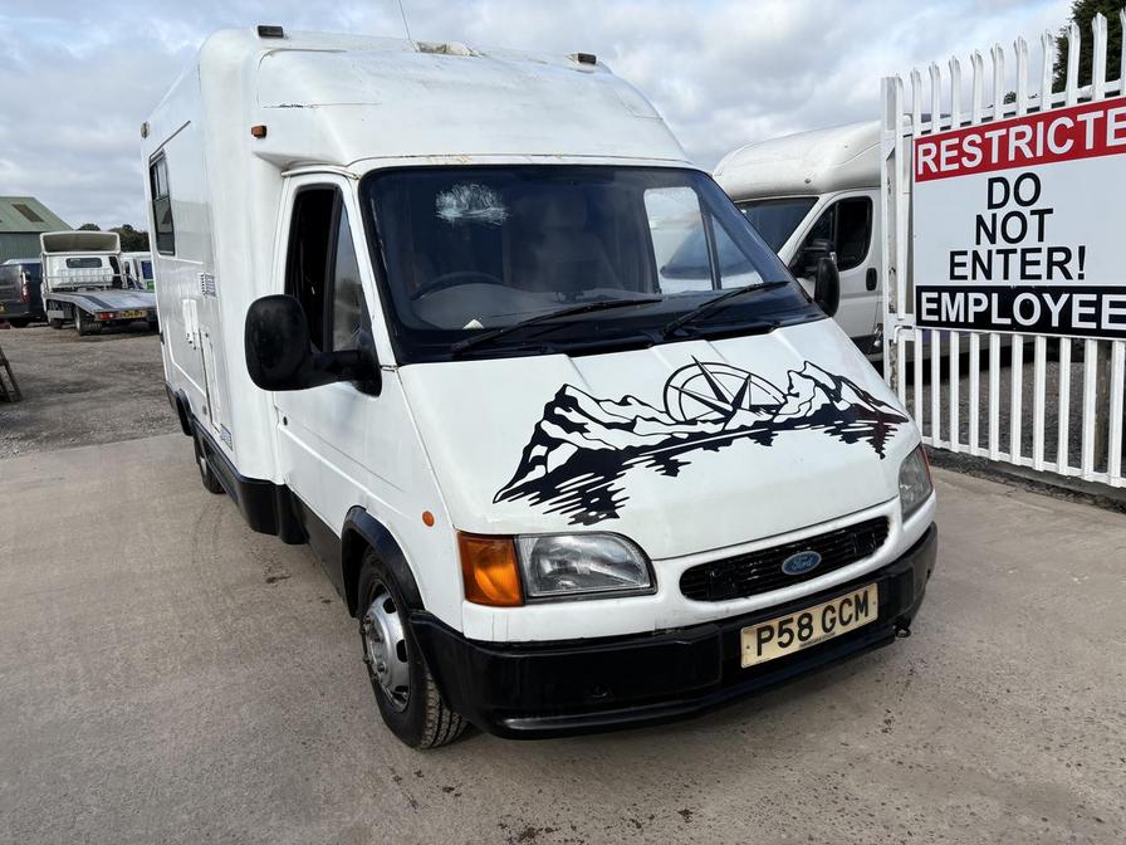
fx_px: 846
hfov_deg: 67.3
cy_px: 422
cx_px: 563
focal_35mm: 26
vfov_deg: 53.1
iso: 50
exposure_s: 1/3448
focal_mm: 5.96
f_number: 1.6
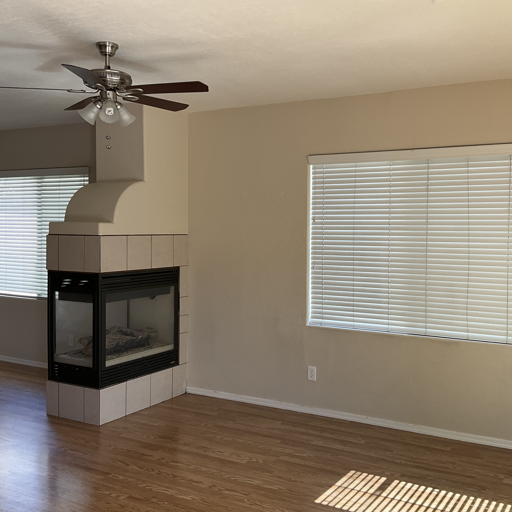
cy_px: 246
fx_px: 619
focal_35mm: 37
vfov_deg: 44.9
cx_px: 292
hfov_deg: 44.8
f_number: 1.8
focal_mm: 3
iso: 50
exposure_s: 1/122
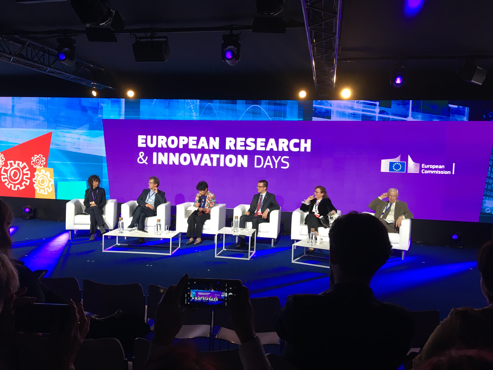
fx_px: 413
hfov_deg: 61.7
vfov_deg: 48.2
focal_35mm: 29
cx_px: 246
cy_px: 185
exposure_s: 1/33
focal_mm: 4.15
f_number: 2.2
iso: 40
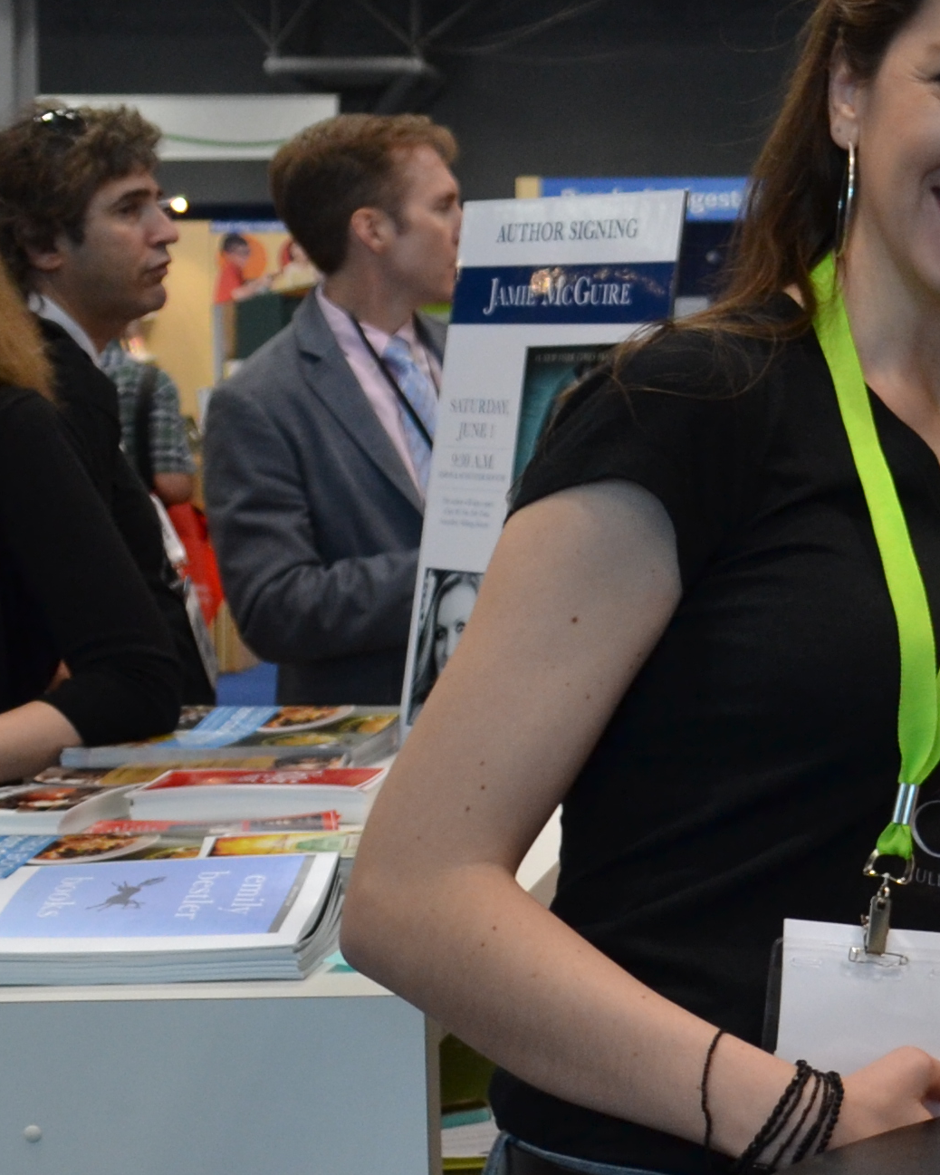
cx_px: 1468
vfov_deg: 21.2
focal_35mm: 90
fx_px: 3129
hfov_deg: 15.6
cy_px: 431
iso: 400
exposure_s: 1/60
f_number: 4
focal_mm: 18
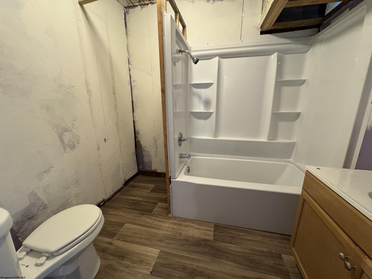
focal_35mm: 14
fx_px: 150
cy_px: 140
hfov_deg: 102.1
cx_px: 186
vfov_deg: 85.7
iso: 400
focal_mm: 2.22
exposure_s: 1/60
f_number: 2.2
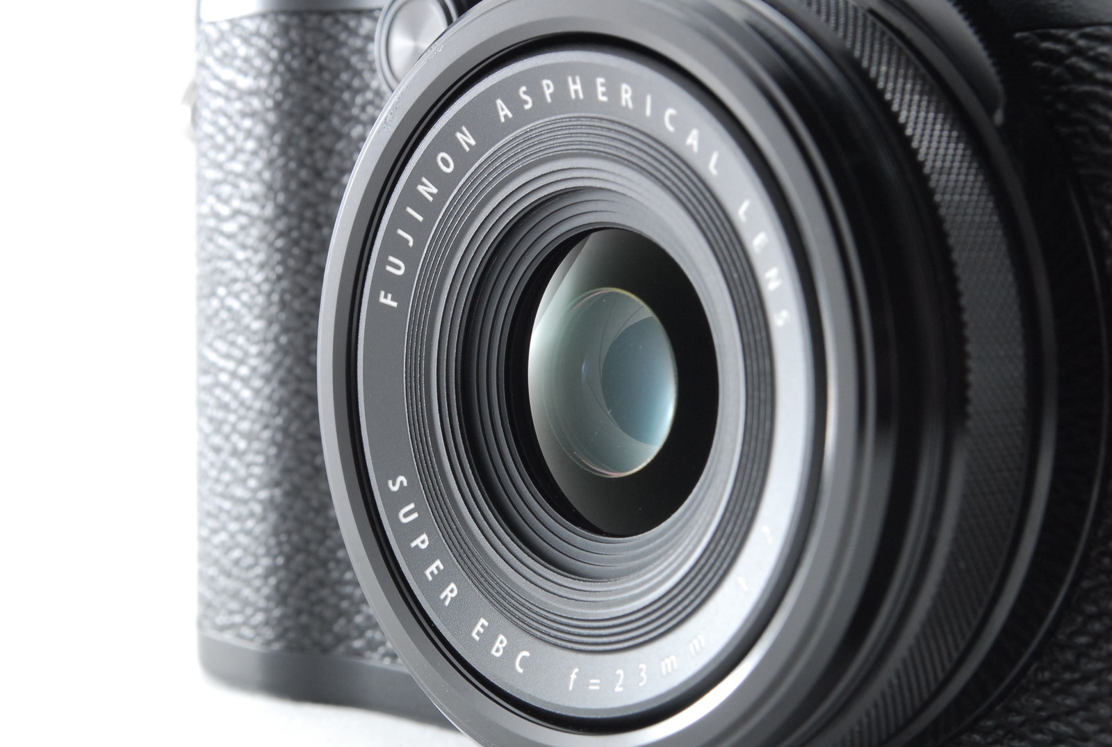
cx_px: 556
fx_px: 2554
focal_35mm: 82
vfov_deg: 16.6
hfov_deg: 24.6
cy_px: 374
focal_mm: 55
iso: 400
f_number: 18
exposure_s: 1/160
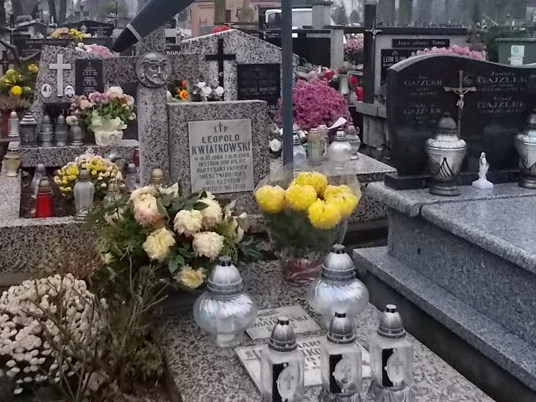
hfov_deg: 42.0
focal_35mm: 45
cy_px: 77
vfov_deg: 31.3
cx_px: 242
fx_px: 697
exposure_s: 1/250
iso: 400
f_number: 3.2
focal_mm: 4.6
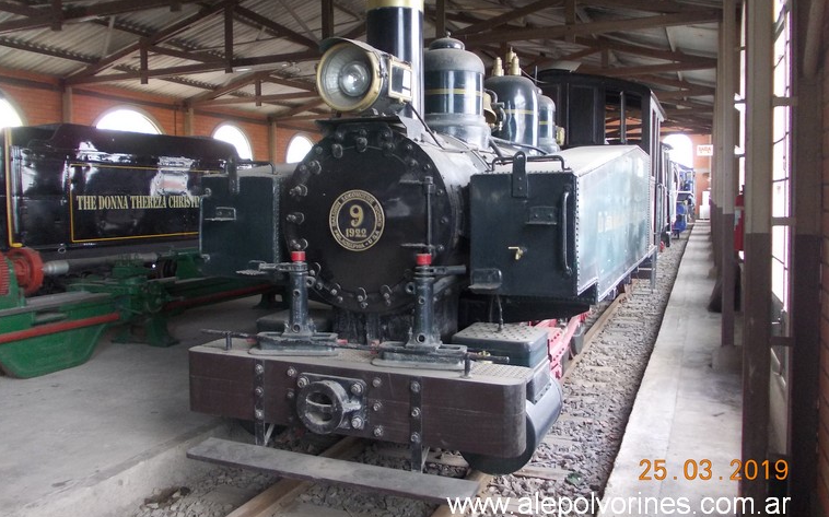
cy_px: 231
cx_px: 412
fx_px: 677
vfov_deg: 41.7
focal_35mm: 30
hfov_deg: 62.9
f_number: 2.7
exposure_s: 1/25
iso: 160
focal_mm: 4
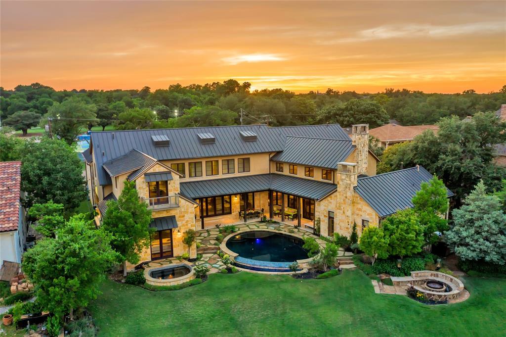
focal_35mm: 28
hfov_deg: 65.5
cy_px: 168
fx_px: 393
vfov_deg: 46.3
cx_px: 253
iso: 200
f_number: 4
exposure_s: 1/80
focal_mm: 10.26
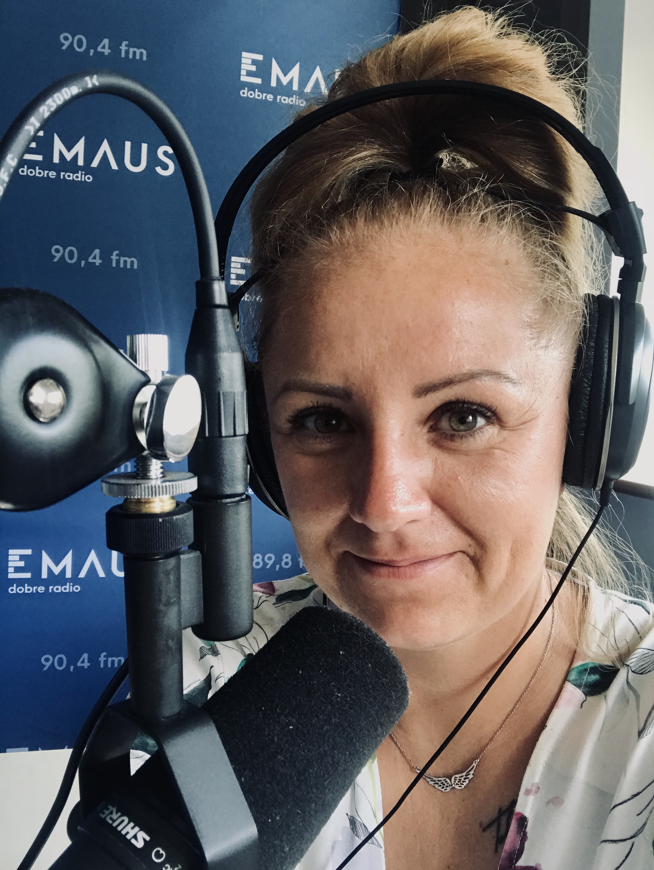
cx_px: 327
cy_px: 435
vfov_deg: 56.8
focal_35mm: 32
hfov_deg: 44.2
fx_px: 805
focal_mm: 2.87
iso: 32
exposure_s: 1/33
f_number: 2.2
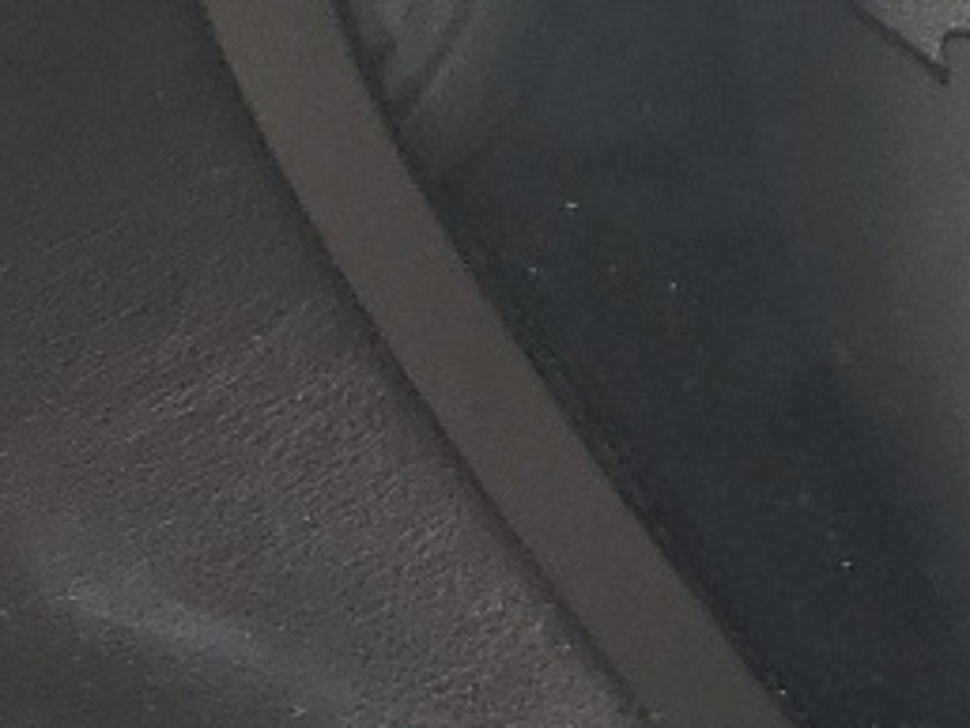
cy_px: -211
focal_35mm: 162
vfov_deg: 9.0
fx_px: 4542
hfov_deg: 9.8
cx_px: 2755
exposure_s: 1/120
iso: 52
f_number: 1.5
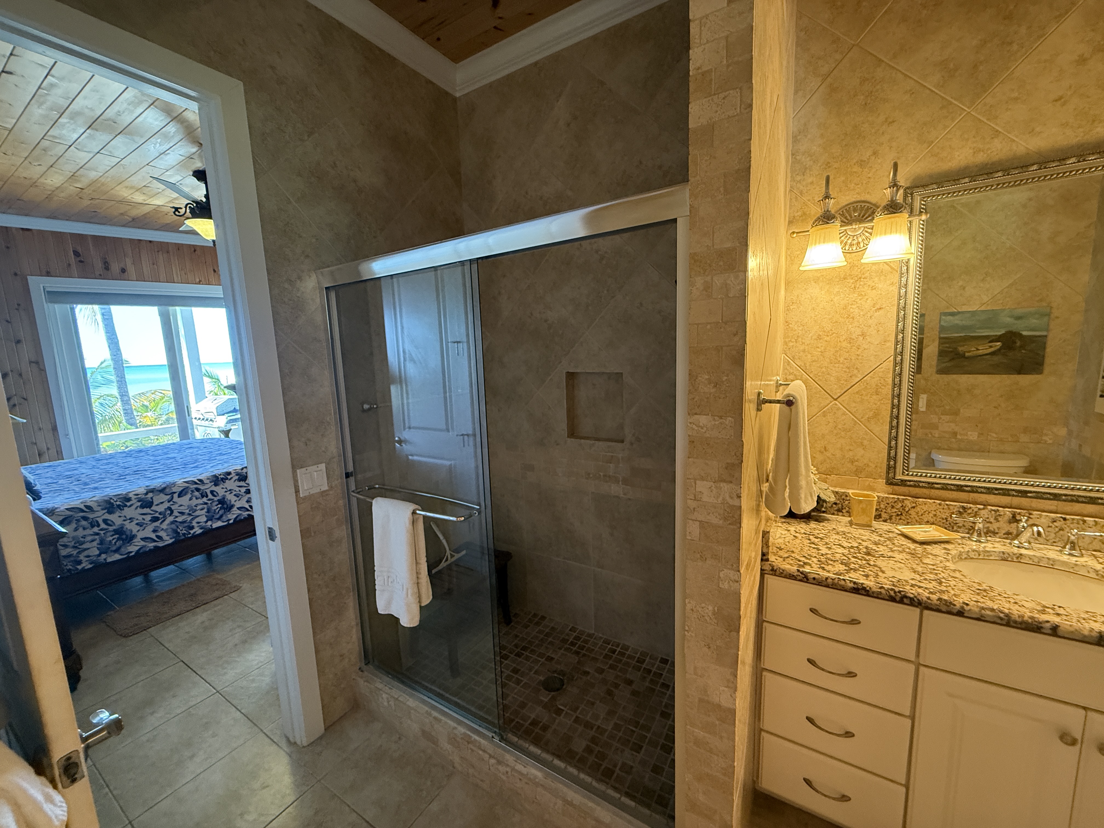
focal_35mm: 14
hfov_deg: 102.1
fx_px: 446
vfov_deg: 85.7
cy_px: 414
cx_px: 552
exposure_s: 1/60
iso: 400
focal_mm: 2.22
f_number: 2.2
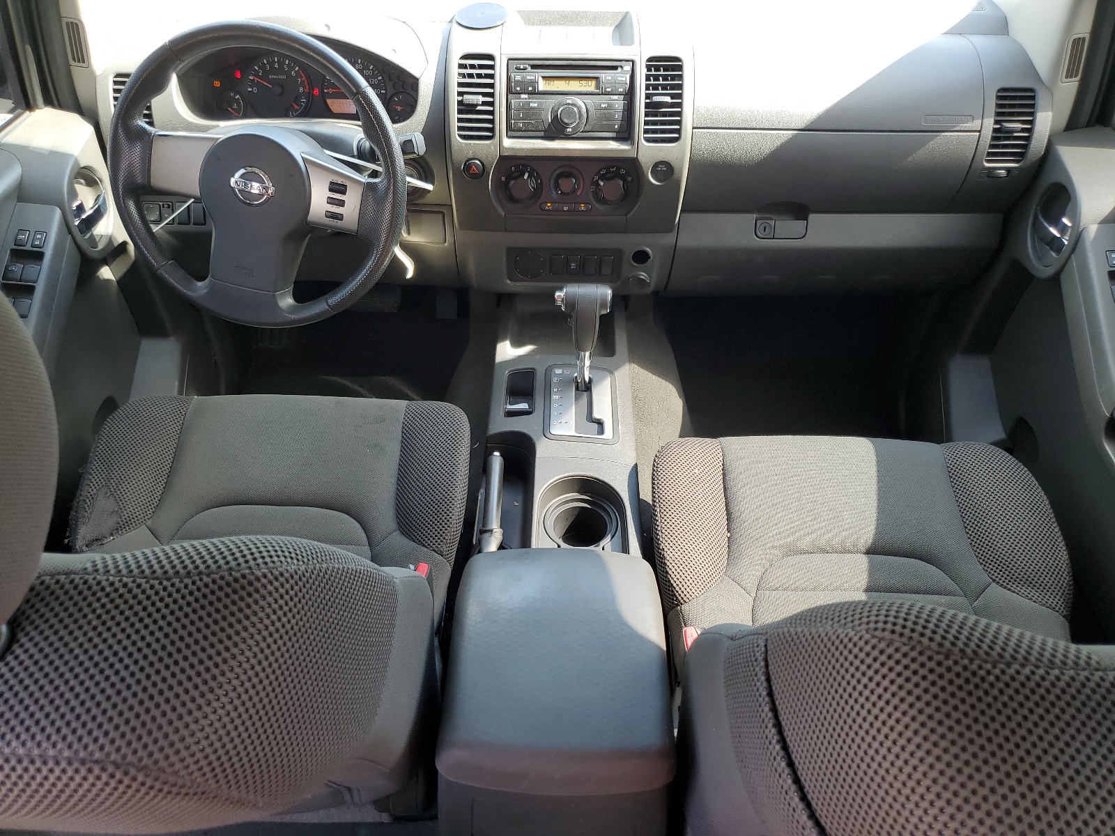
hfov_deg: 67.3
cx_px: 558
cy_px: 418
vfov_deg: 53.1
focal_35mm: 26
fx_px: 837
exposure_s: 1/125
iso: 50
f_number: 1.5
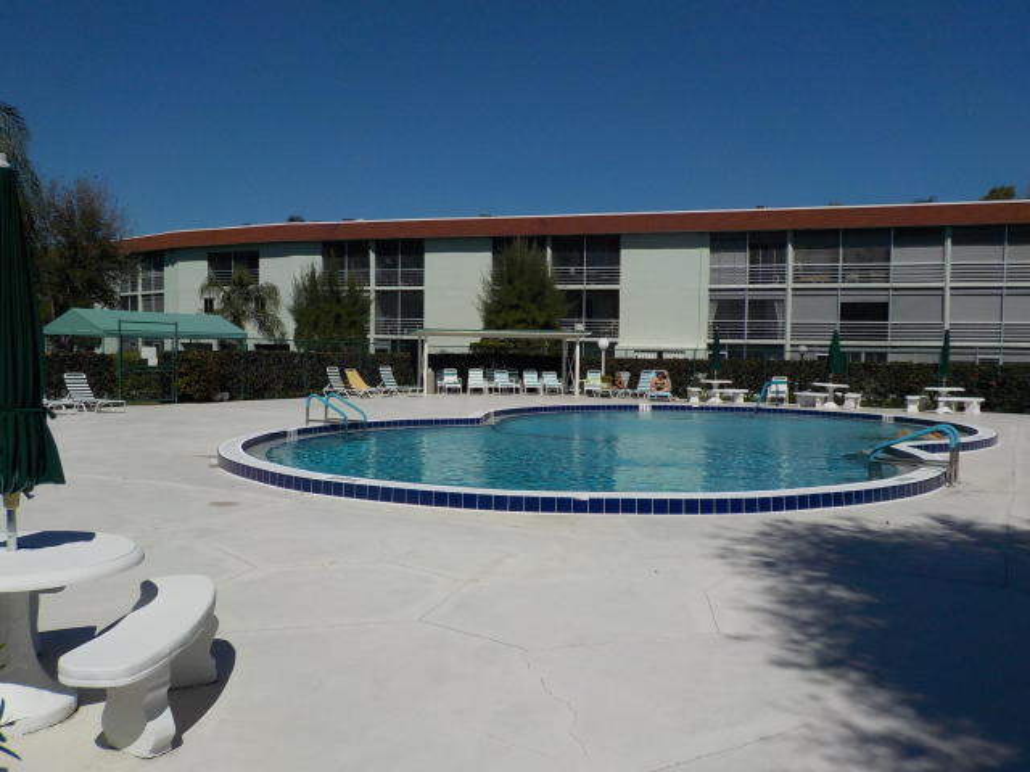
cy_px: 386
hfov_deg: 60.0
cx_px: 515
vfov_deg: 46.8
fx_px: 893
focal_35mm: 30
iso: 125
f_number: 6.6
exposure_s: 1/1250
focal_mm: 4.1
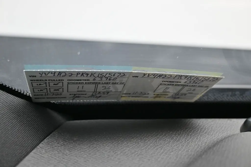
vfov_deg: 35.5
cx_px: 126
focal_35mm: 38
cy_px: 84
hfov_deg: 51.3
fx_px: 261
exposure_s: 1/125
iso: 450
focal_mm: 25
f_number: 4.2
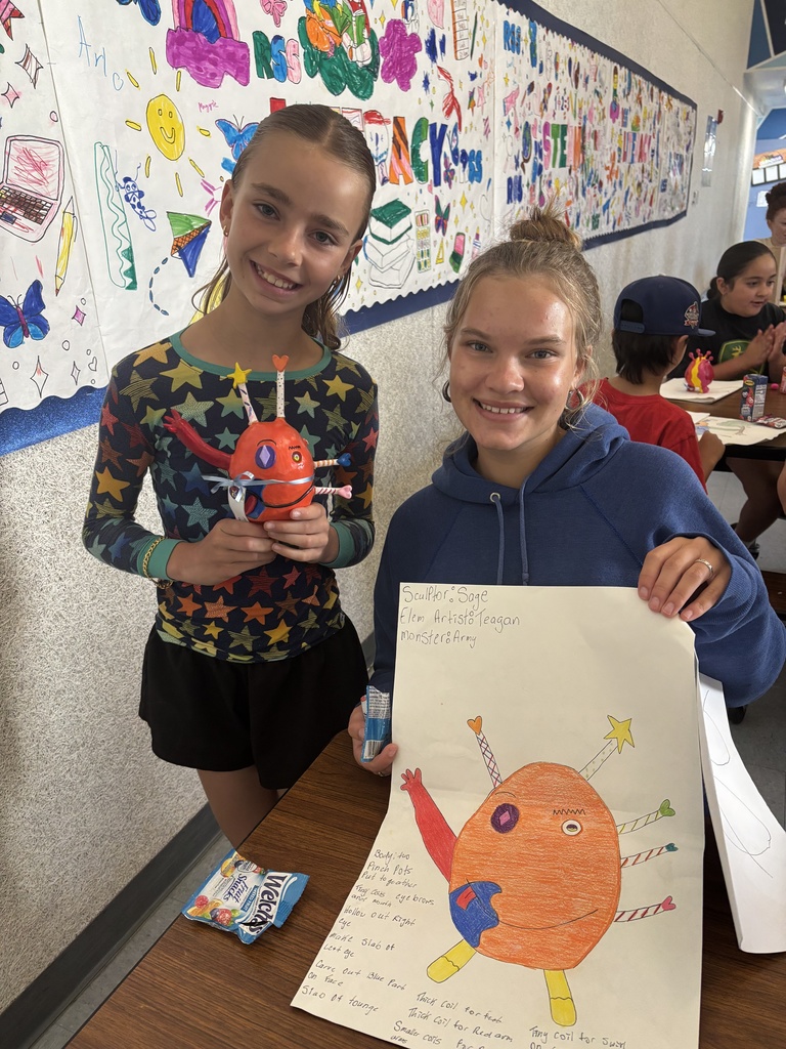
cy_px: 524
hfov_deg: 53.1
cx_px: 393
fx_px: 787
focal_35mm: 26
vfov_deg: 67.3
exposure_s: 1/60
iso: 160
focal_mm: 5.96
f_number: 1.6
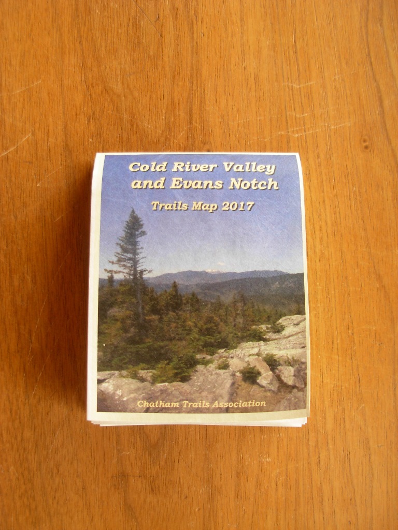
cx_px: 199
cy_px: 265
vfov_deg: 49.0
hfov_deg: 37.7
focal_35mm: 38
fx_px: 583
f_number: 2.9
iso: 79
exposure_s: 1/11.3
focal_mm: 6.3
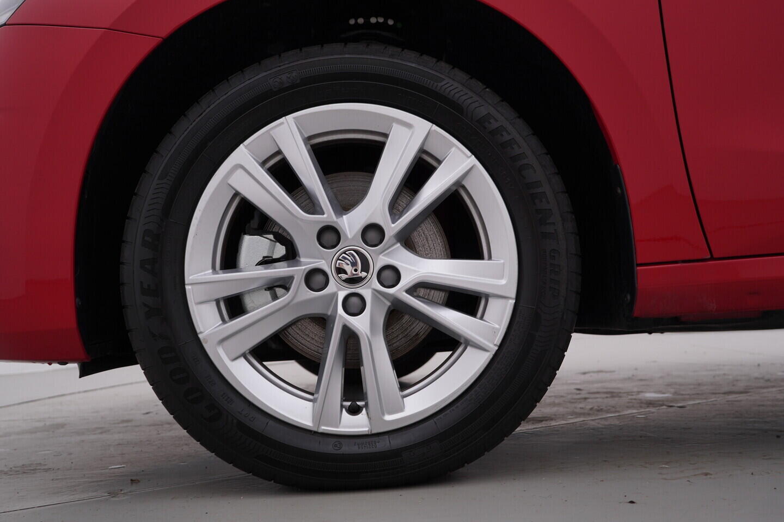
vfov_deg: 36.9
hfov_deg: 53.1
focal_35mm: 36
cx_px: 392
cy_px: 261
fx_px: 784
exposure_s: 1/100
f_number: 4.5
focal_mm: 24
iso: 125
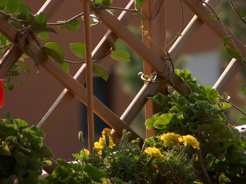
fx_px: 2109
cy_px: 92
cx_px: 123
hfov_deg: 6.7
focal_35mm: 297
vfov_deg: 5.0
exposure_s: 1/472
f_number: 3.1
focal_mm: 61
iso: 200
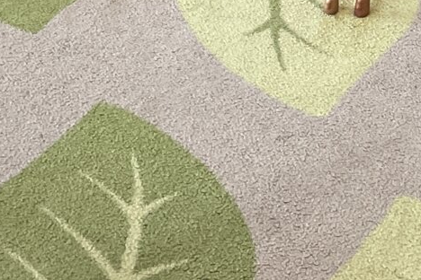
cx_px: 399
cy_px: -306
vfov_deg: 9.6
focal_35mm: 132
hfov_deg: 15.3
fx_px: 1544
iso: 64
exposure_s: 1/50
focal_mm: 3
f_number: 1.8
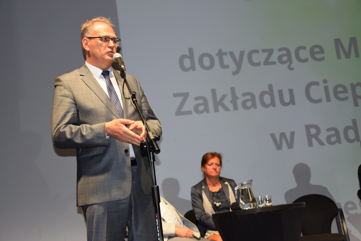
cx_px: 180
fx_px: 527
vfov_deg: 25.8
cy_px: 120
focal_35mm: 52
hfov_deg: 37.8
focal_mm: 35
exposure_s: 1/80
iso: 800
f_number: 4.5
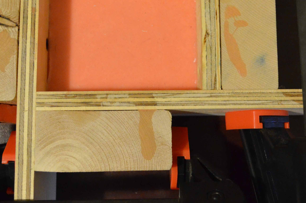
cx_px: 157
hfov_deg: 31.9
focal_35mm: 63
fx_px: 534
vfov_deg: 21.3
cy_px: 57
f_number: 4
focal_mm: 22
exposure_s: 1/15
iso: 3200
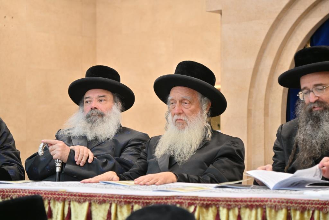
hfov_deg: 19.5
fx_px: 960
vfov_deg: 13.0
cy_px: 110
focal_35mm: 105
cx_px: 164
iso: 500
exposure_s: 1/160
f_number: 4
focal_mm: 105
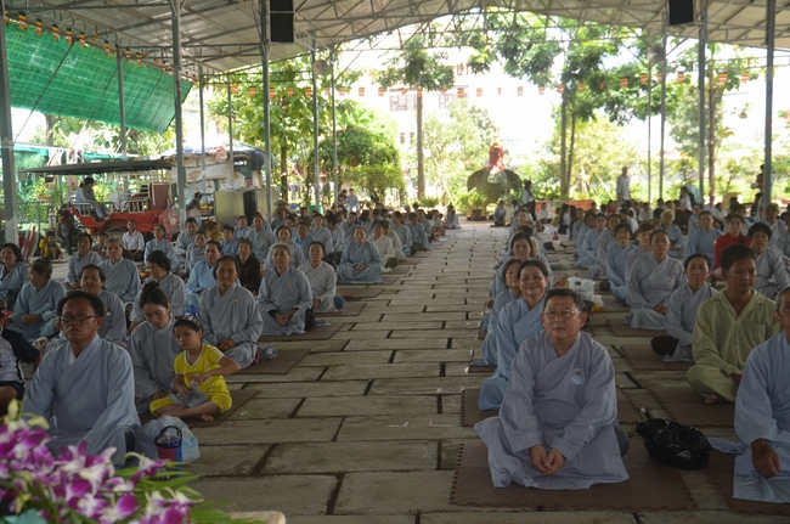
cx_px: 395
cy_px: 262
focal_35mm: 45
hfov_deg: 43.7
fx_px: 986
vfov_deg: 29.8
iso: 400
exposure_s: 1/250
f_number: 4.5
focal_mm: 30
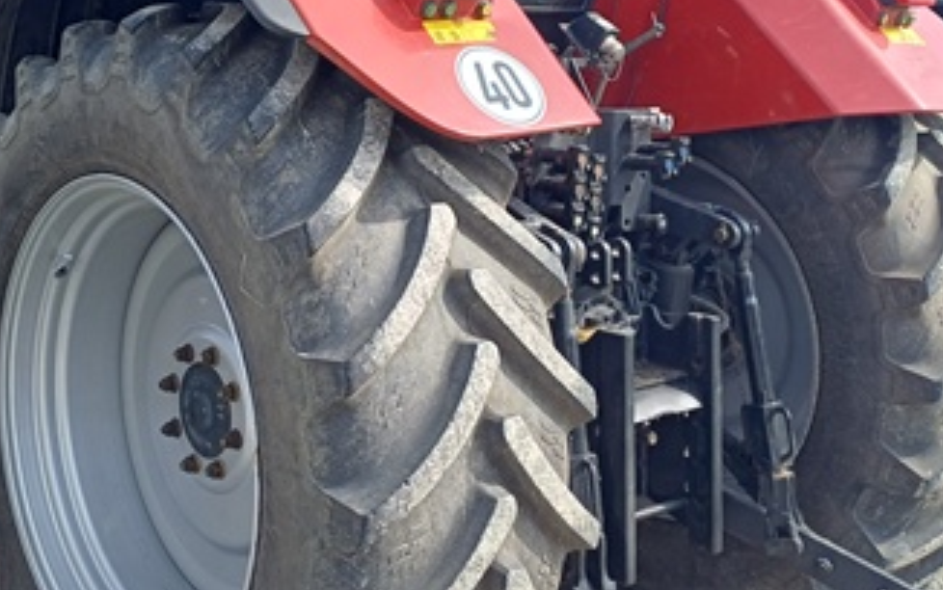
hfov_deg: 38.2
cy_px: 110
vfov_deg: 24.5
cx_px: 278
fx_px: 1337
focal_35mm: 52
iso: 50
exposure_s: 1/617
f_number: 1.8
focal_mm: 4.65
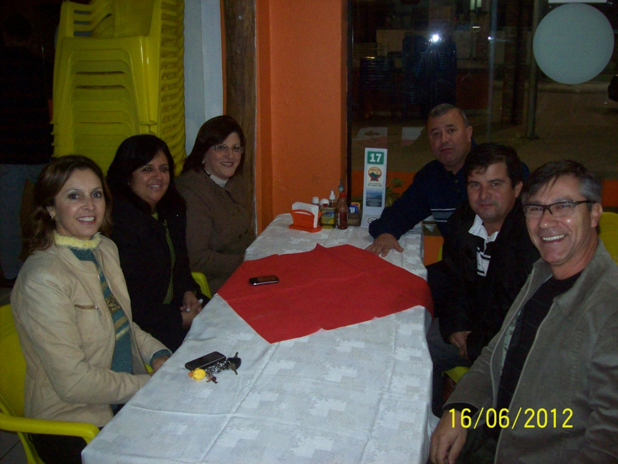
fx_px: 643
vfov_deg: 39.7
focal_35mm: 36
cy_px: 232
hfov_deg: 51.4
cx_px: 309
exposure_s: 1/64
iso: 200
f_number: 2.7
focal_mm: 6
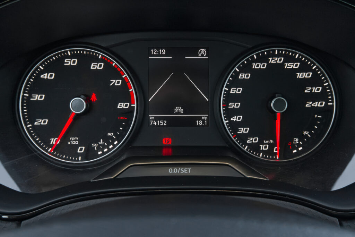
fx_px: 296
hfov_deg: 61.9
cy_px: 118
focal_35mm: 30
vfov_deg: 43.6
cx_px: 178
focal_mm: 19.7
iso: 2000
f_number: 9
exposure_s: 1/160
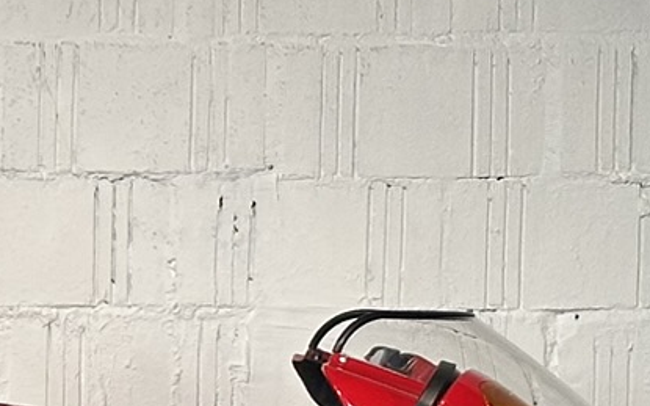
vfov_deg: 5.1
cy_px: 754
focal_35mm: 251
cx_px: -119
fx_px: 4445
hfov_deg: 8.3
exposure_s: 1/121
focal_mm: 6.86
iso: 80
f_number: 1.78
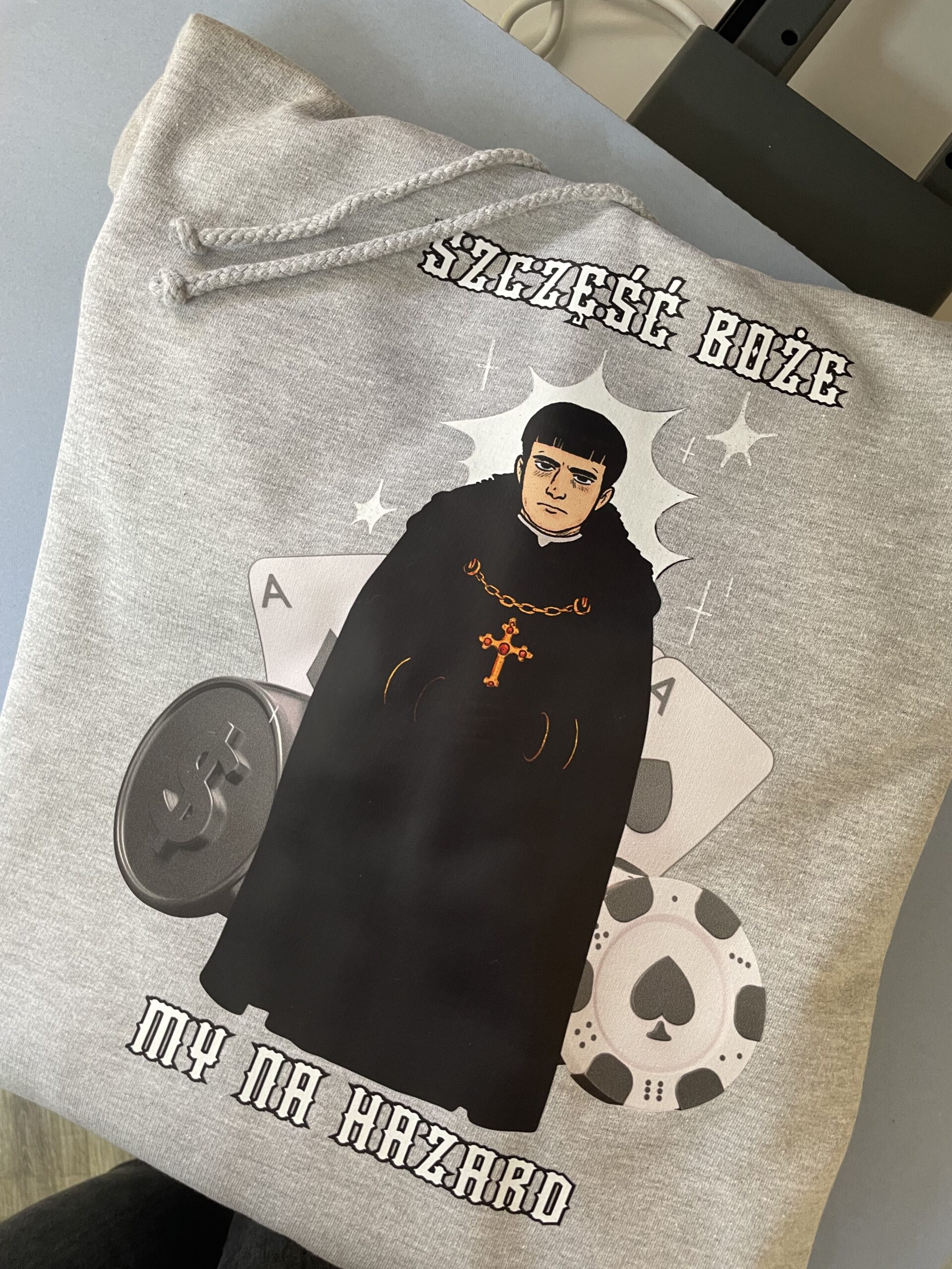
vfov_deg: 67.3
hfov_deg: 53.1
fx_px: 953
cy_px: 634
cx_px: 476
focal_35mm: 26
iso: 100
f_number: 1.6
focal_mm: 4.2
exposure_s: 1/50
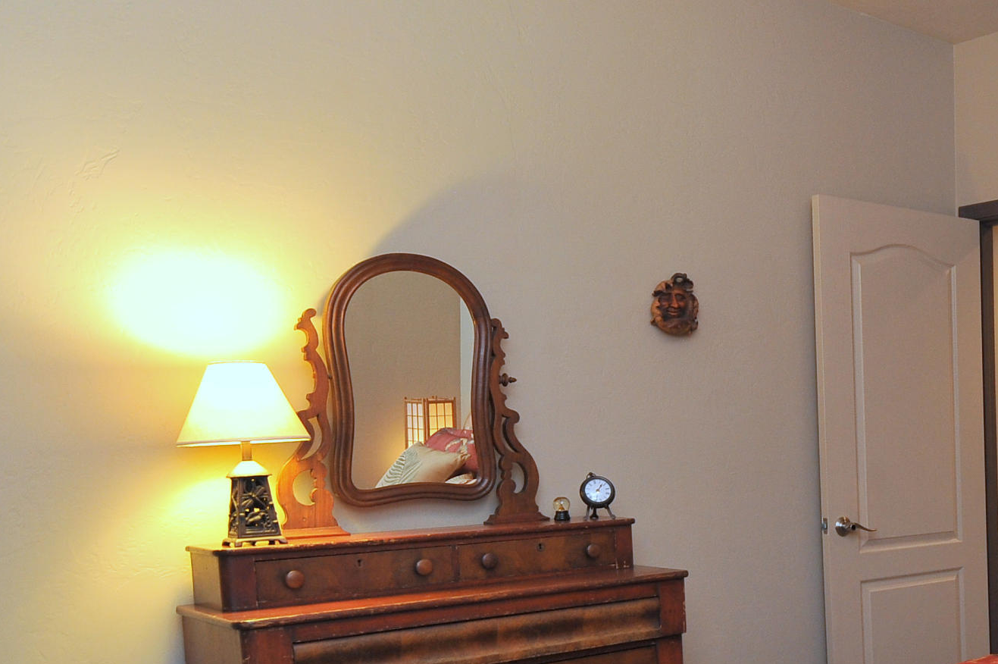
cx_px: 1065
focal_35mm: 41
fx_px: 1136
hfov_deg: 39.8
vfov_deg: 31.8
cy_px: 526
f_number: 5.6
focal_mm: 18
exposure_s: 1/30
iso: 1000
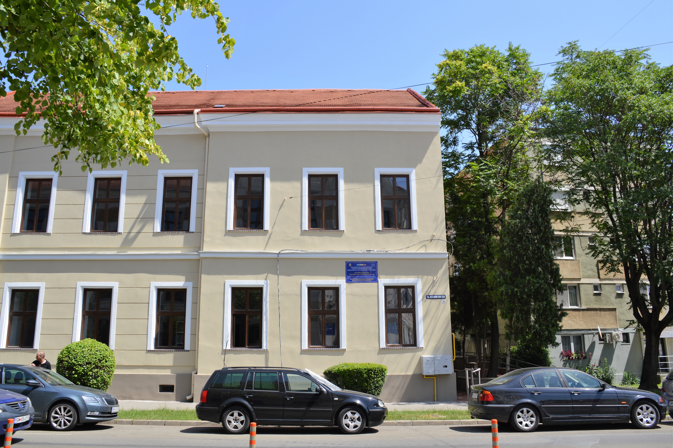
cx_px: 336
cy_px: 224
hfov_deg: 67.4
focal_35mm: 27
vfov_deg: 47.9
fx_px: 504
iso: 100
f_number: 8
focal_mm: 18
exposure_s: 1/250
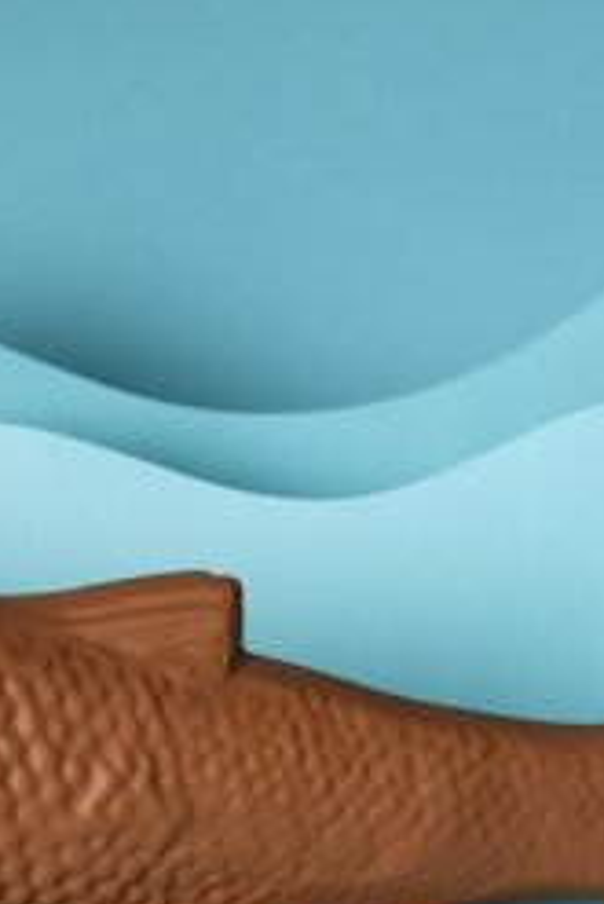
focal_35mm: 269
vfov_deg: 7.6
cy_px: 725
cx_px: -79
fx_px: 6760
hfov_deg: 5.1
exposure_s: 1/160
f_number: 6.3
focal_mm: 65
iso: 50
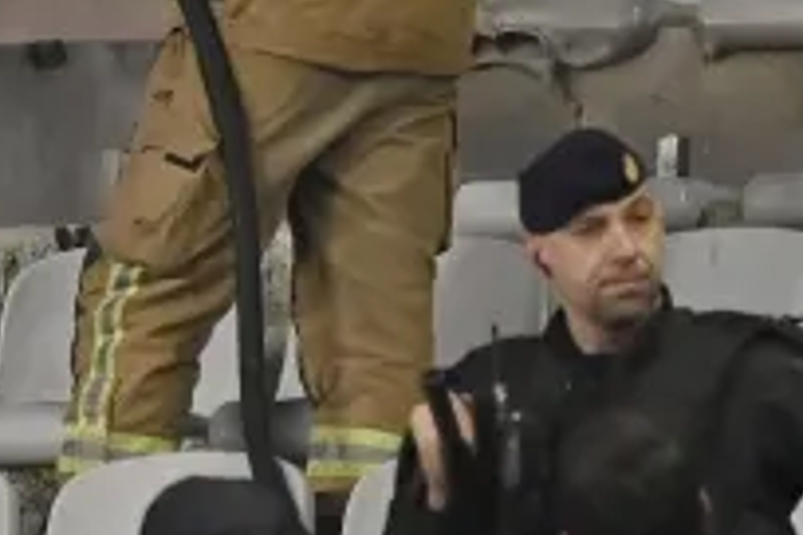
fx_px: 16639
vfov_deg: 1.8
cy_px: -297
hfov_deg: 2.8
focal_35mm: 746
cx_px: 114
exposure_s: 1/1000
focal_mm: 200
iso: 2000
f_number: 2.8
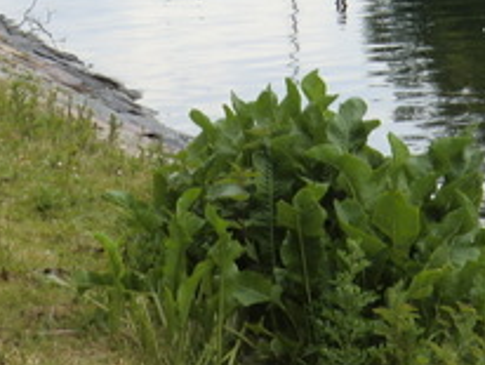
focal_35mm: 236
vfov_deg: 6.3
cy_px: -87
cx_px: 283
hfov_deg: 8.4
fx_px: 3310
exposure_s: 1/250
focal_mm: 13.6
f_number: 4.6
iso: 64
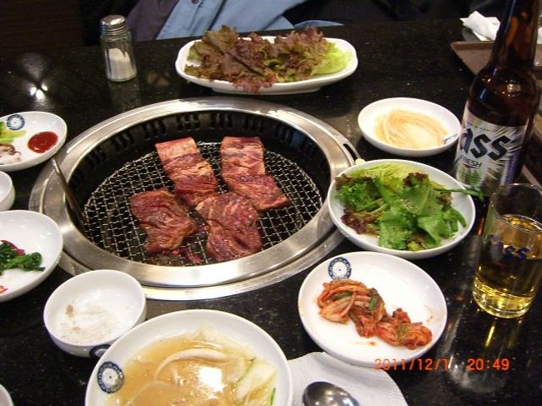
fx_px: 595
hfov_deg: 49.0
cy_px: 203
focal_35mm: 38
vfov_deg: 37.7
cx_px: 271
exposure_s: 1/125
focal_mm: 7.9
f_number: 2.8
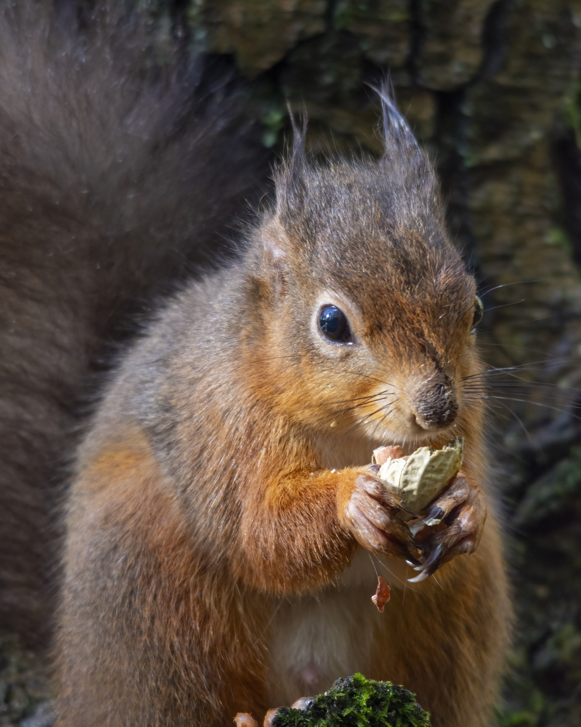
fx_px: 18183
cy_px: 374
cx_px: 290
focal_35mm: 846
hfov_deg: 1.8
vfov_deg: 2.3
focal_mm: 500
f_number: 6.3
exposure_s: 1/200
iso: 400
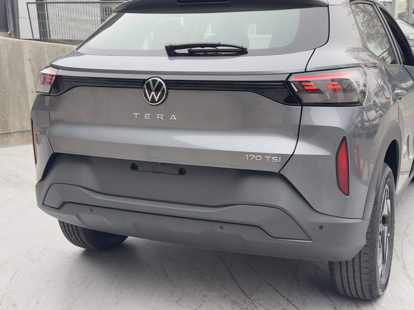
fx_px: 574
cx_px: 207
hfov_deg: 39.7
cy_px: 155
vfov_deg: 30.3
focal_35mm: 48
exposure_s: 1/651
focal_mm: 6.86
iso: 64
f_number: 1.78
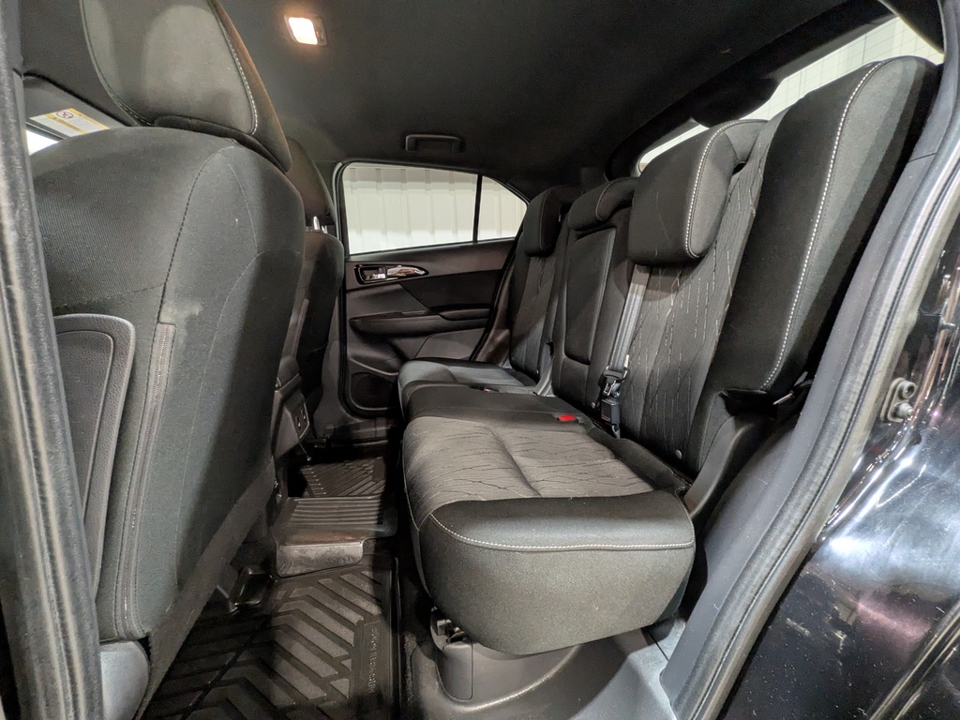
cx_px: 480
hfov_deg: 102.1
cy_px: 360
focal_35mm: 14
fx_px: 388
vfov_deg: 85.7
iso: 274
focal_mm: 1.83
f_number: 2.2
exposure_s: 1/25
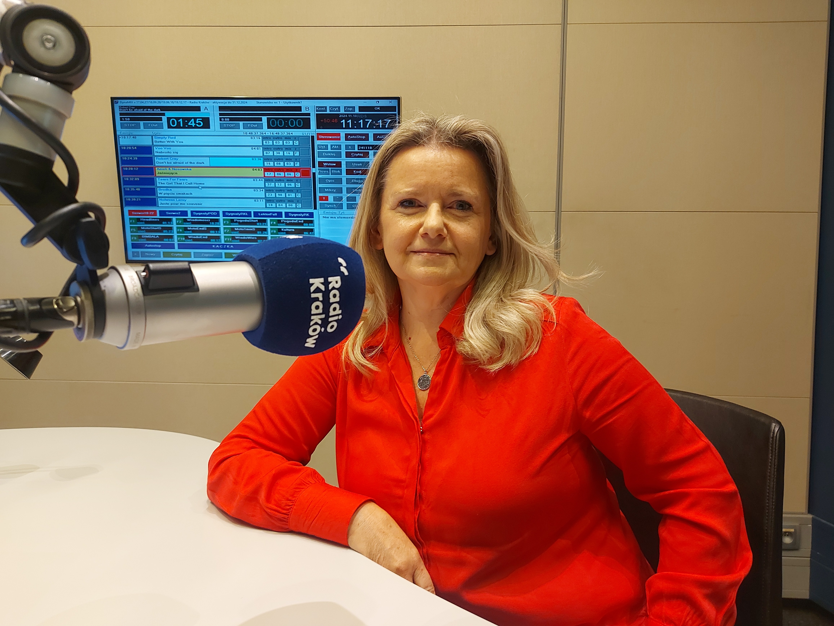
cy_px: 313
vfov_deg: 56.8
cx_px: 417
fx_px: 578
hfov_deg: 71.6
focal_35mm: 24
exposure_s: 1/33
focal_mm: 5.23
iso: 200
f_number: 1.8
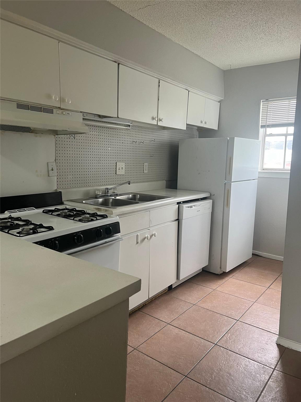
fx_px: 301
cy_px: 201
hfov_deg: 53.1
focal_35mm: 26
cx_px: 150
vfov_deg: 67.3
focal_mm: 5.7
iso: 100
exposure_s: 1/60
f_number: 1.5
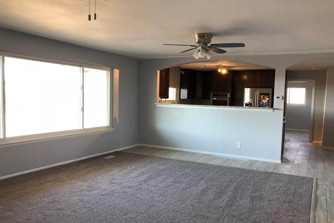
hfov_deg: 60.3
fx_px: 288
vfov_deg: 42.3
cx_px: 175
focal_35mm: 31
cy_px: 122
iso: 32
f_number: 1.8
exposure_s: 1/30
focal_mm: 4
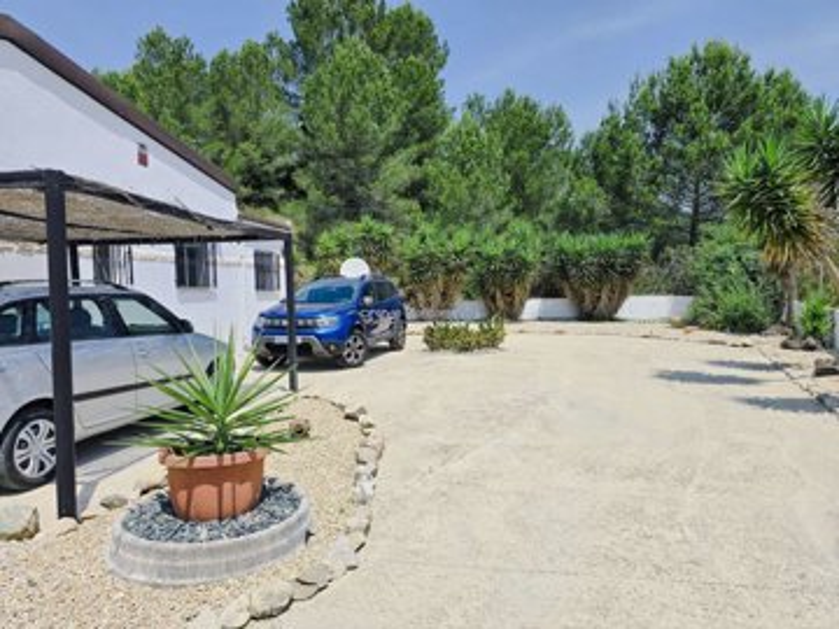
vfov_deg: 58.9
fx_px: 557
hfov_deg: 73.9
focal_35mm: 23
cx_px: 420
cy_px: 314
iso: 12
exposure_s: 1/1372
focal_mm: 6.3
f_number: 1.7
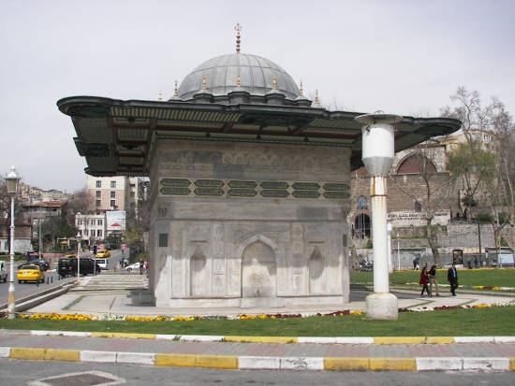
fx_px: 536
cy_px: 193
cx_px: 258
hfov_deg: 51.3
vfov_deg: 39.7
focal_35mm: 36
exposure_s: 1/800
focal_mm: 6
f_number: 4
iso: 50
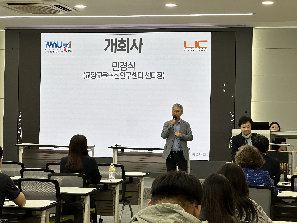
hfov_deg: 25.3
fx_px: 661
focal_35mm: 77
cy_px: 112
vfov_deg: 19.1
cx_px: 148
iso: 80
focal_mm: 9
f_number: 2.8
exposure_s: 1/120
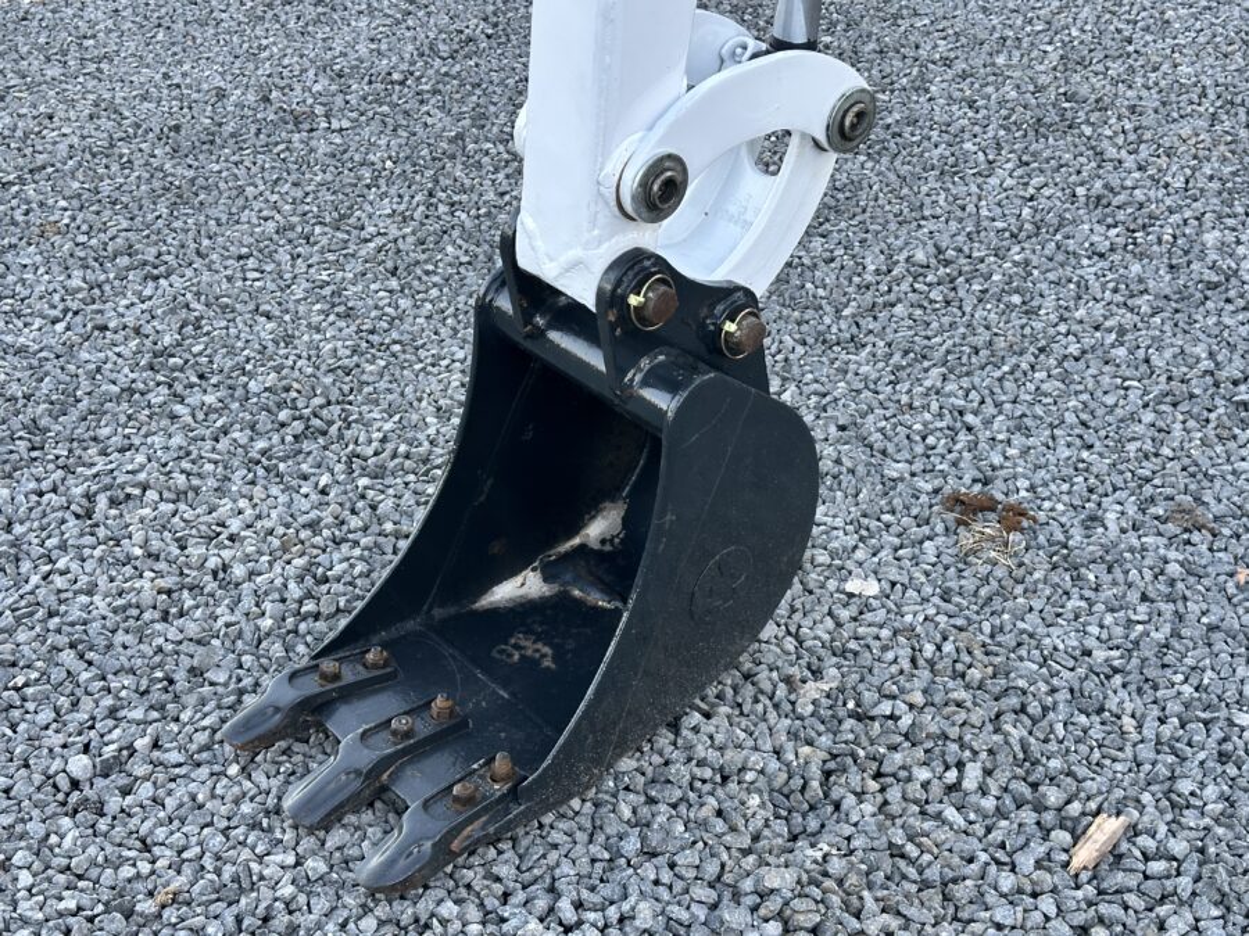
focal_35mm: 48
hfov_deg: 39.7
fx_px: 1732
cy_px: 468
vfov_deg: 30.3
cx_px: 624
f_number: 1.78
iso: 80
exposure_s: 1/113
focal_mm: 6.86
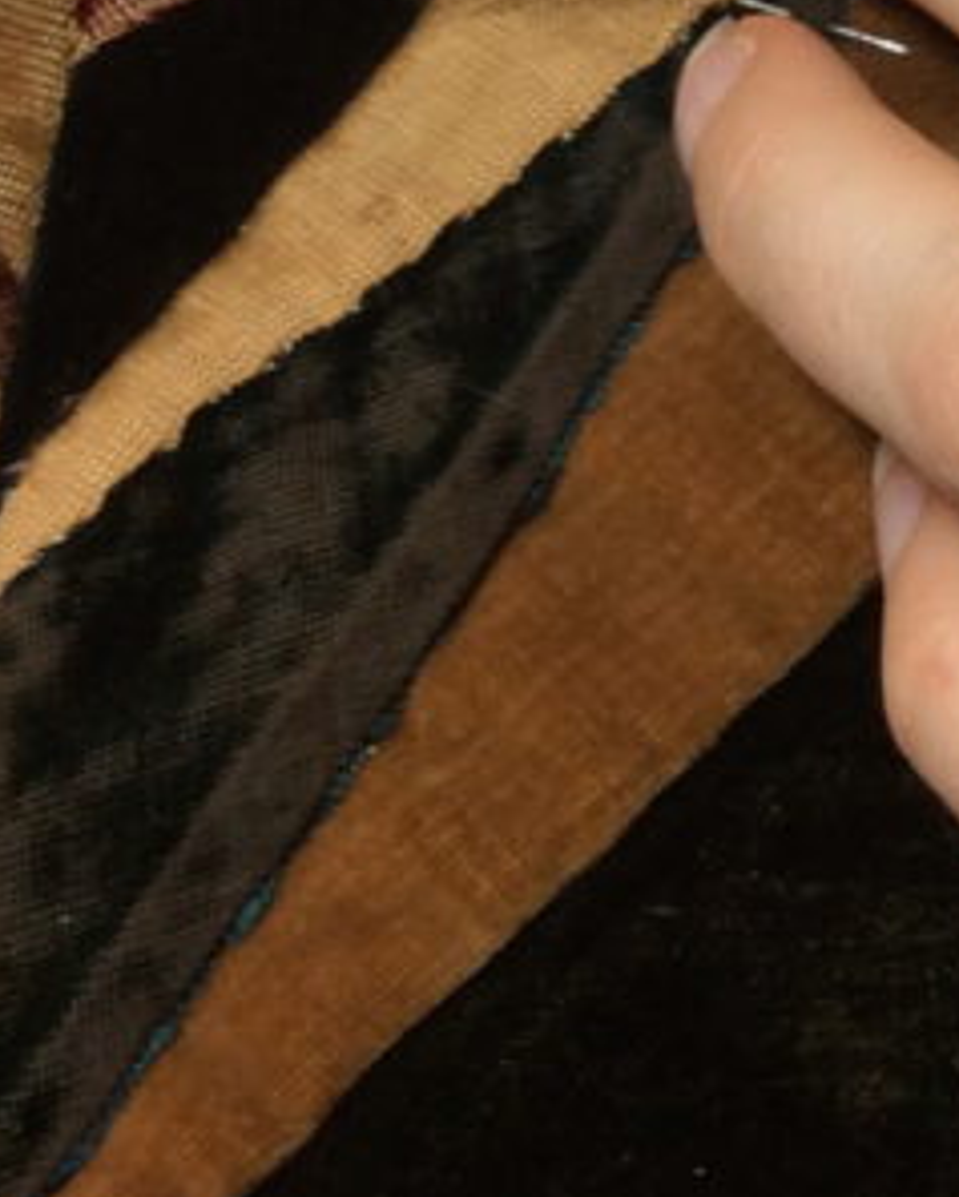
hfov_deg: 13.8
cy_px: -379
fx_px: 3828
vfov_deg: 16.7
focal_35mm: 108
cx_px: 1209
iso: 40
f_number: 2.4
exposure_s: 1/40
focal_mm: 3.3
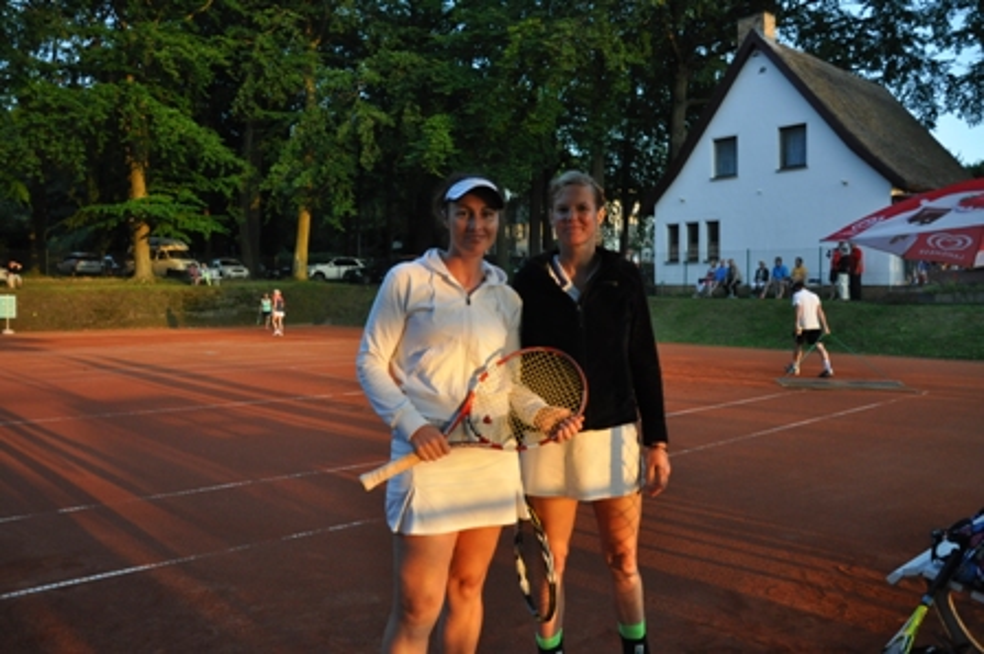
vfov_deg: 47.9
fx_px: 737
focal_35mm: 27
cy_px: 327
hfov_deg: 67.4
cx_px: 492
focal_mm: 18
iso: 800
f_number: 3.5
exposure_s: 1/500
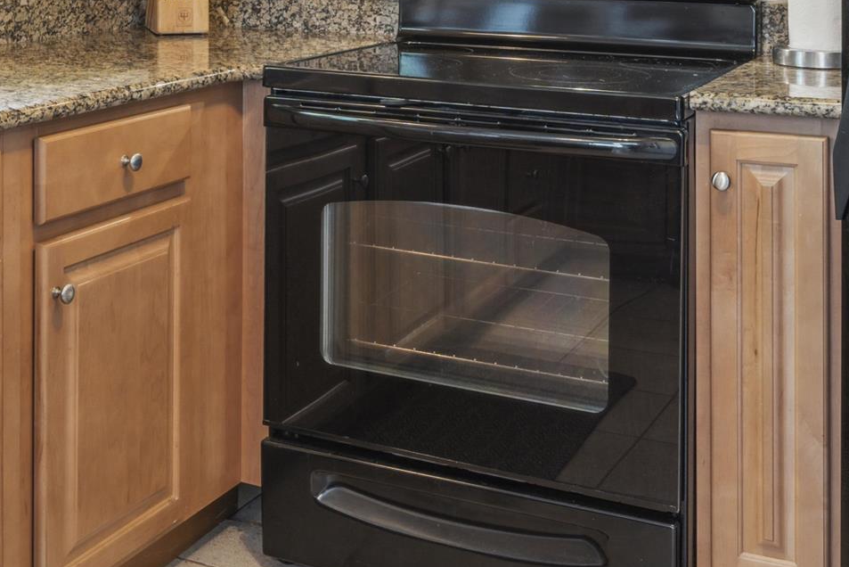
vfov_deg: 21.8
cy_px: -94
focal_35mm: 58
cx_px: 299
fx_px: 1368
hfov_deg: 34.2
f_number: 8
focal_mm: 18
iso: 250
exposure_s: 1/3.33
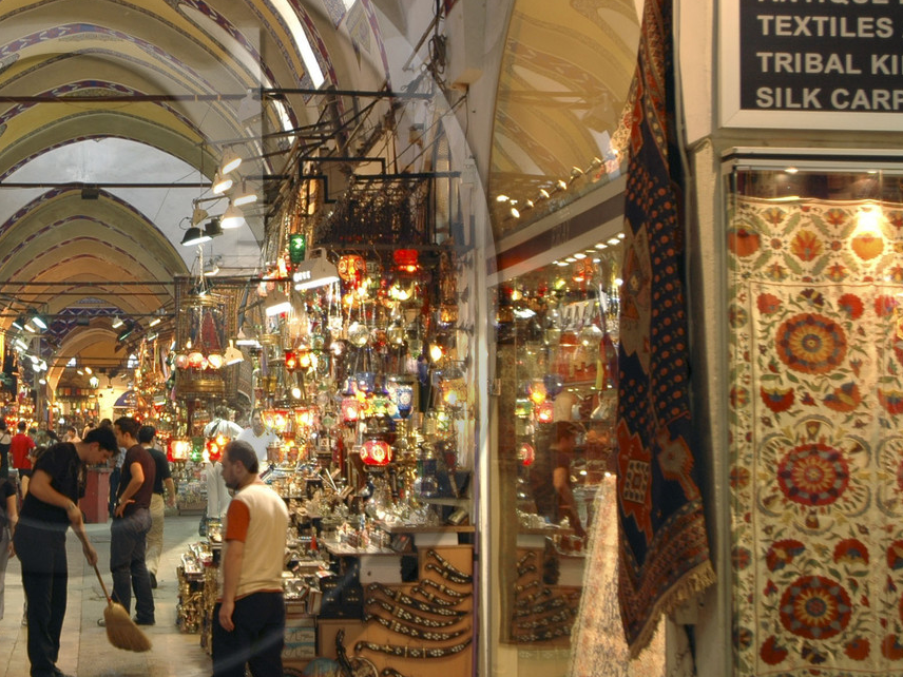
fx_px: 1826
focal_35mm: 70
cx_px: 64
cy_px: 311
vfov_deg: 21.0
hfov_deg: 26.7
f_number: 3.2
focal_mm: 26
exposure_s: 1/40
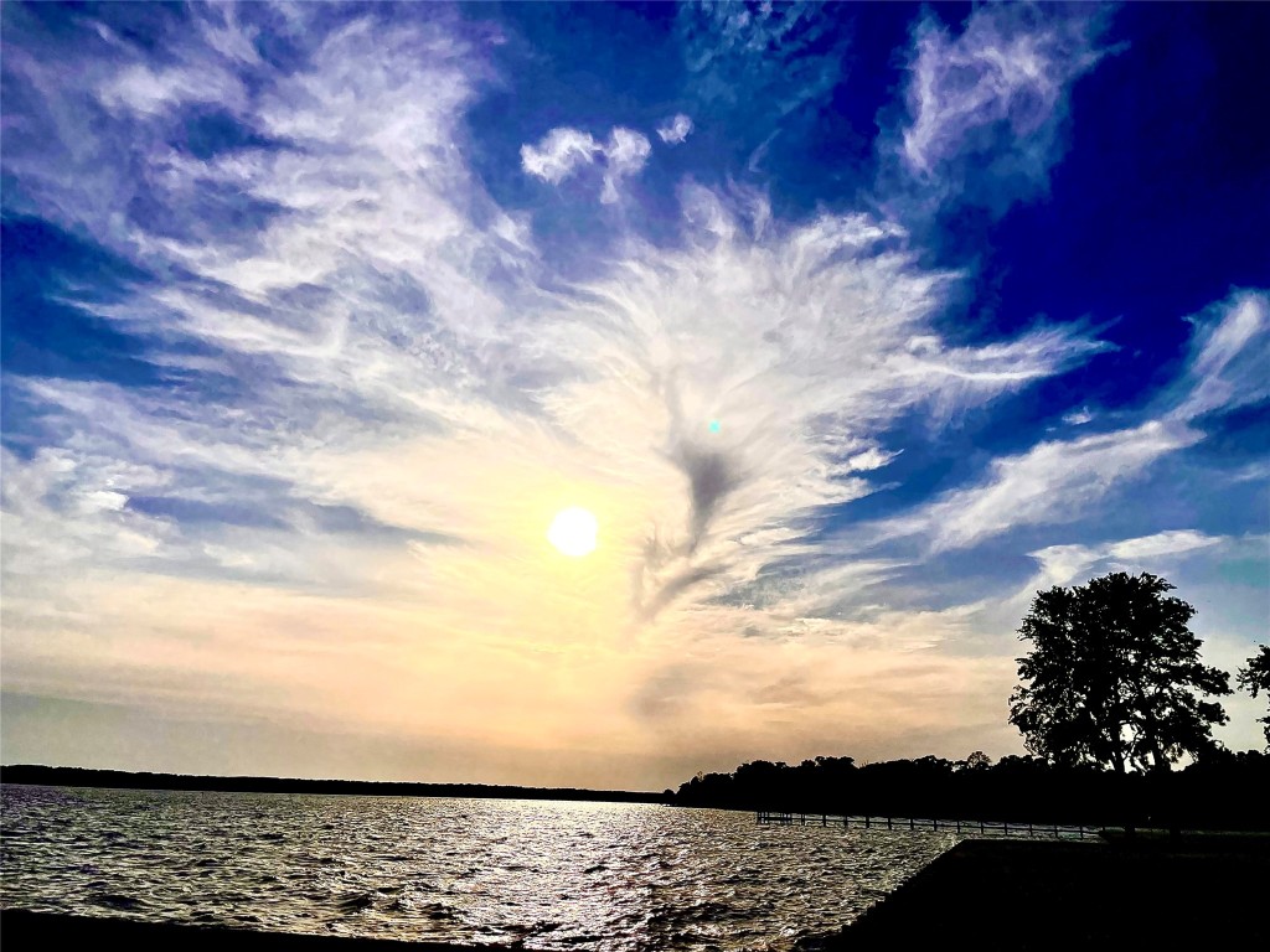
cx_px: 635
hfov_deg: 67.3
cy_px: 476
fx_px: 954
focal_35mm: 26
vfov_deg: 53.1
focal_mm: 4.2
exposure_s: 1/17241
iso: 32
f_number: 1.6
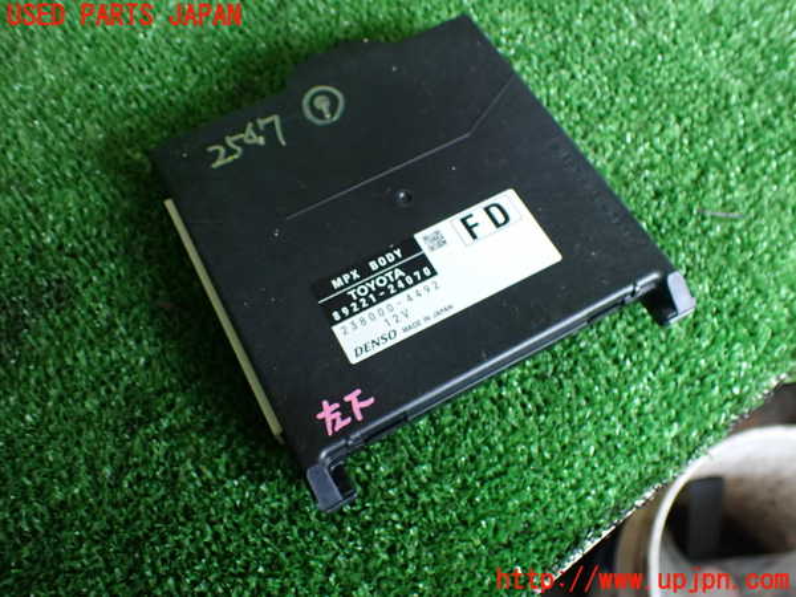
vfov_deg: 46.8
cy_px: 298
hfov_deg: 60.0
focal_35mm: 30
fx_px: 690
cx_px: 398
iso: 250
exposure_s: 1/125
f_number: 2.3
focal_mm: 5.4
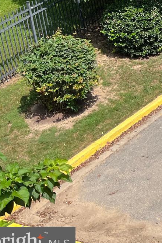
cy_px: -26
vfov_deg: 22.7
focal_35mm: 84
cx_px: 360
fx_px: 566
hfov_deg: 13.2
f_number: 1.6
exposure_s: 1/2179
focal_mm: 5.1
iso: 50
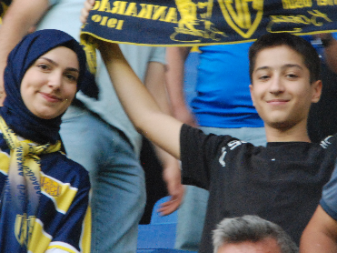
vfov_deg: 3.5
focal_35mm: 420
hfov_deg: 4.7
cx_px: 190
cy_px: 67
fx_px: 4088
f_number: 13
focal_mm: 135
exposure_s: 1/40
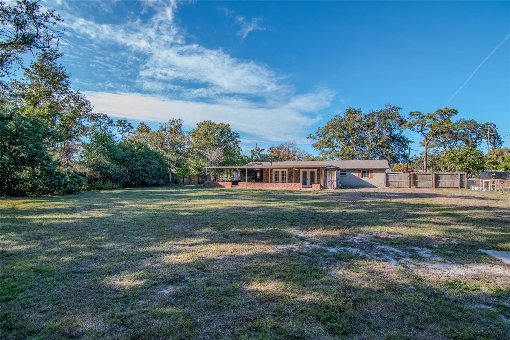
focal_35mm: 16
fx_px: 234
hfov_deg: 95.0
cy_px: 170
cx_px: 255
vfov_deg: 72.0
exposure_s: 1/2000
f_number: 5.6
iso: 1000
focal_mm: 11
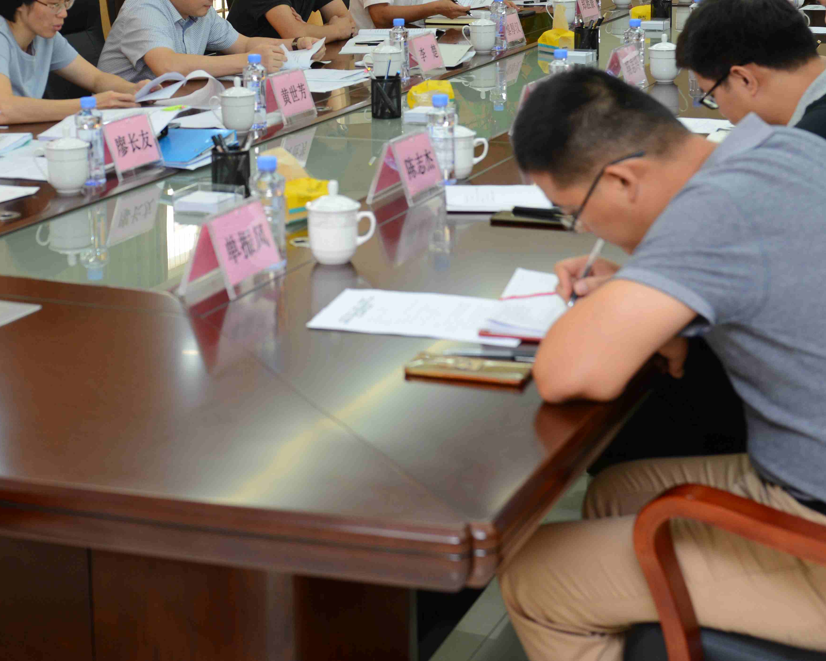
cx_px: 247
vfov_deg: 21.3
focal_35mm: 71
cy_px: 118
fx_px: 1736
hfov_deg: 26.5
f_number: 3.5
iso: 400
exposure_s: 1/60
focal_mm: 36
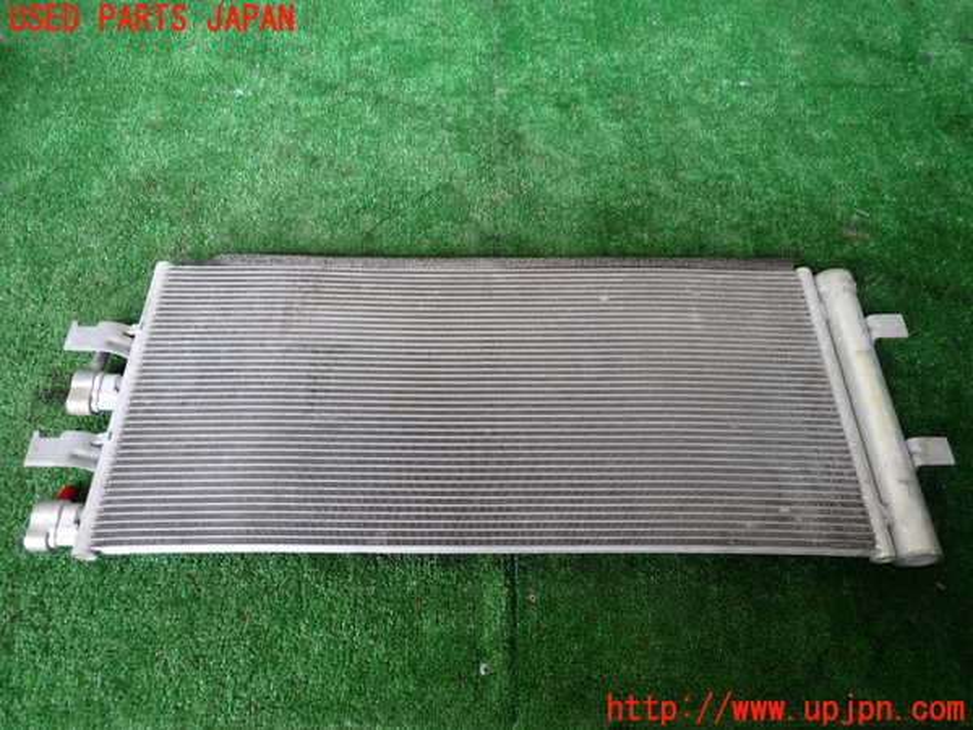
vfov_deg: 54.9
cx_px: 486
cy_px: 365
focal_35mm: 25
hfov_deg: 69.4
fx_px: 703
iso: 200
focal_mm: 4.5
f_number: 2
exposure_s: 1/60
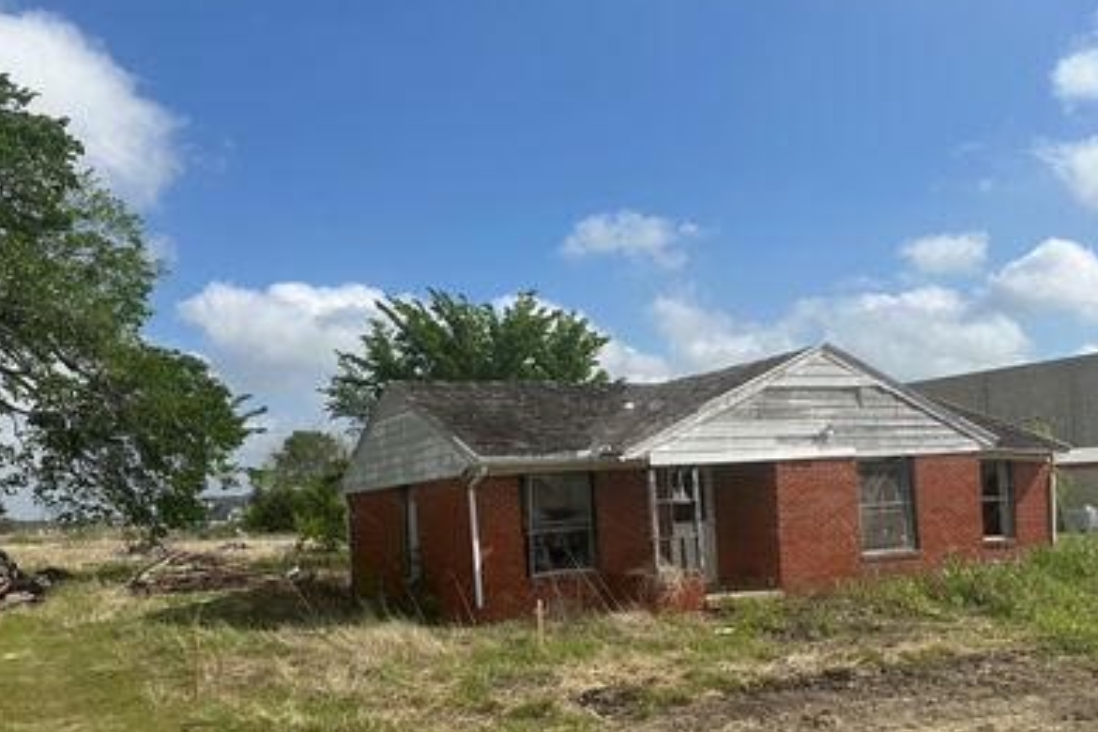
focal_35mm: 32
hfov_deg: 58.6
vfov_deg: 40.6
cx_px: 591
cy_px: 494
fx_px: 976
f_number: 1.78
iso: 80
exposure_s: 1/7042
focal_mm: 6.86
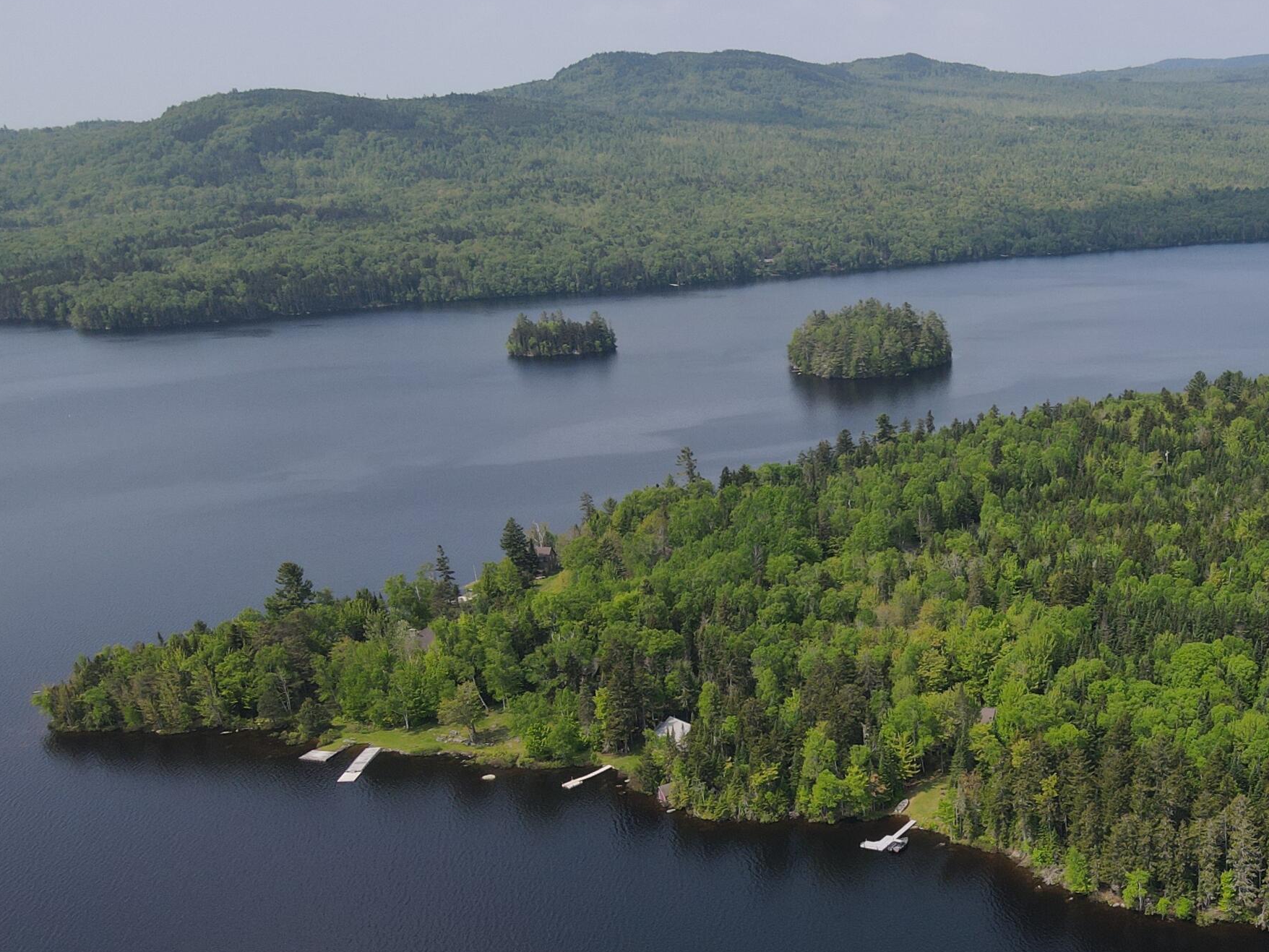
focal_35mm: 41
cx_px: 1059
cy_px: 687
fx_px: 1503
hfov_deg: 43.1
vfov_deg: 34.6
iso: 100
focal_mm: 4.5
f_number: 2.8
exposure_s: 1/640
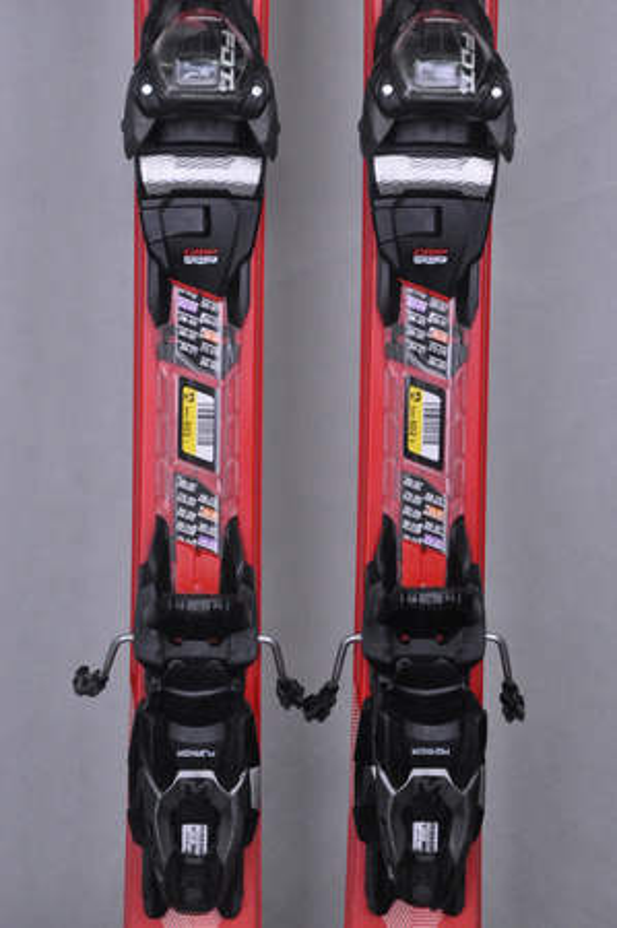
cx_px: 308
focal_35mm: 112
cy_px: 464
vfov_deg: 18.2
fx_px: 2899
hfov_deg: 12.2
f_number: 9.5
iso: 3200
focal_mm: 75
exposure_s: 1/125
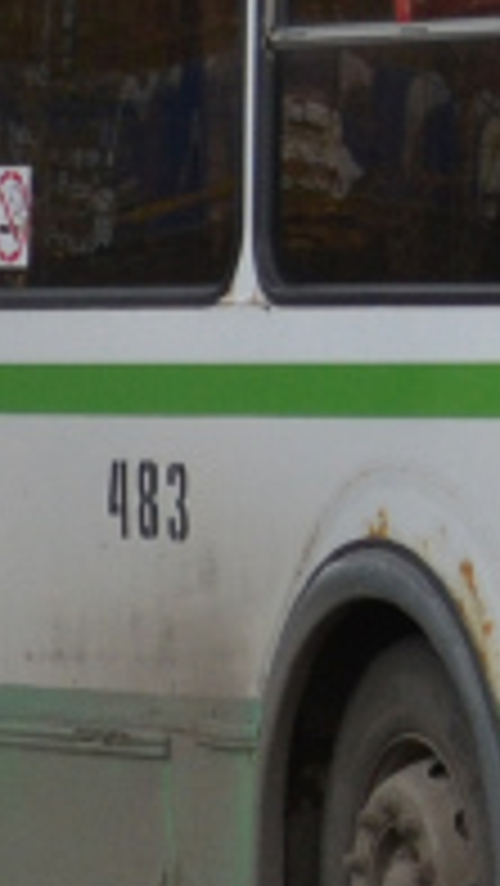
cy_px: -346
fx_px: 8568
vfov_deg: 5.9
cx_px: 1225
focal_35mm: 364
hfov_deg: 3.3
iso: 400
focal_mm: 38
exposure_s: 1/1250
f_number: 5.6
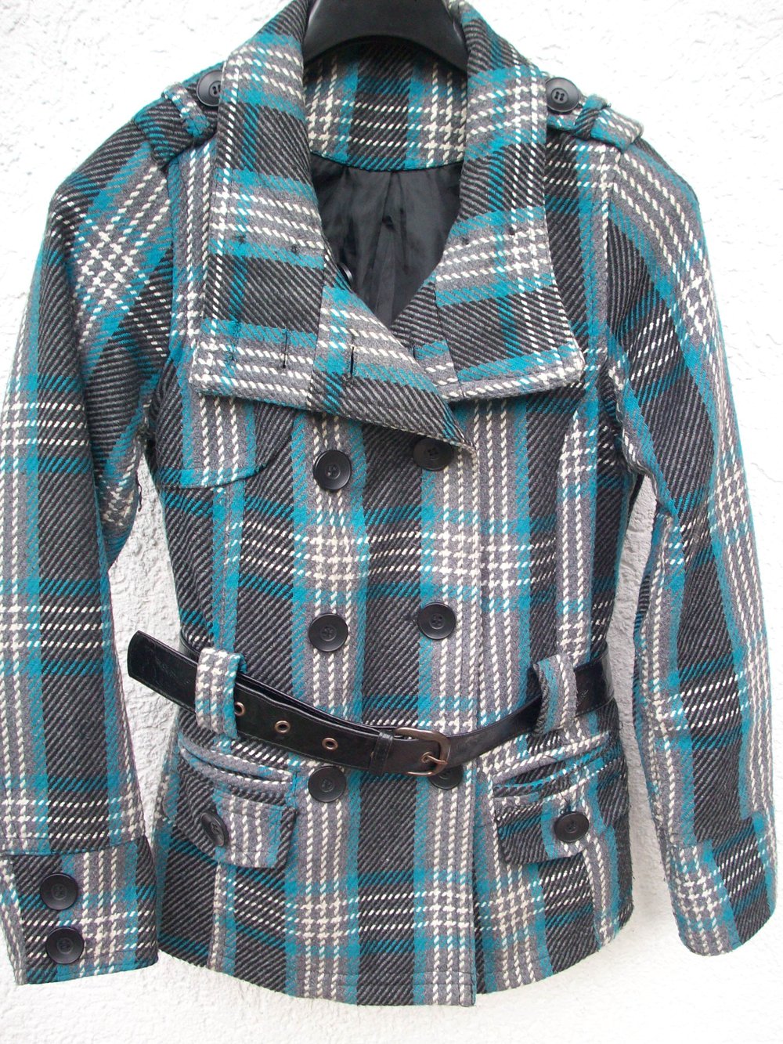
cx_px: 392
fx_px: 1116
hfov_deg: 38.7
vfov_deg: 50.1
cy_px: 522
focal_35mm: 37
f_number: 2.8
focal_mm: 6.2
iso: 94
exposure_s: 1/128
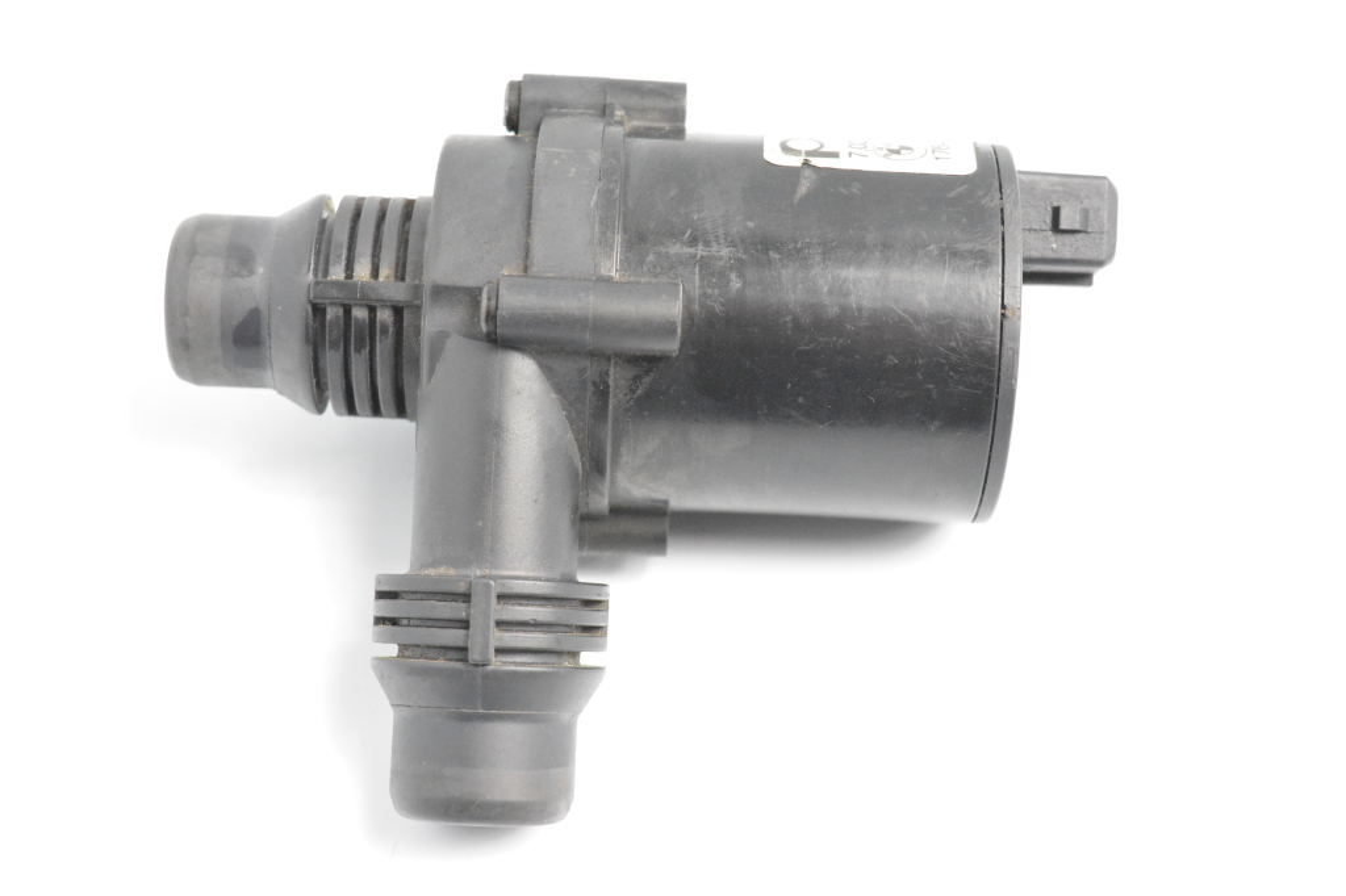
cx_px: 673
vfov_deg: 18.9
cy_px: 448
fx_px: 2691
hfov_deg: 28.1
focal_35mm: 72
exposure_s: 1/250
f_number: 8
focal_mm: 48
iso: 6400
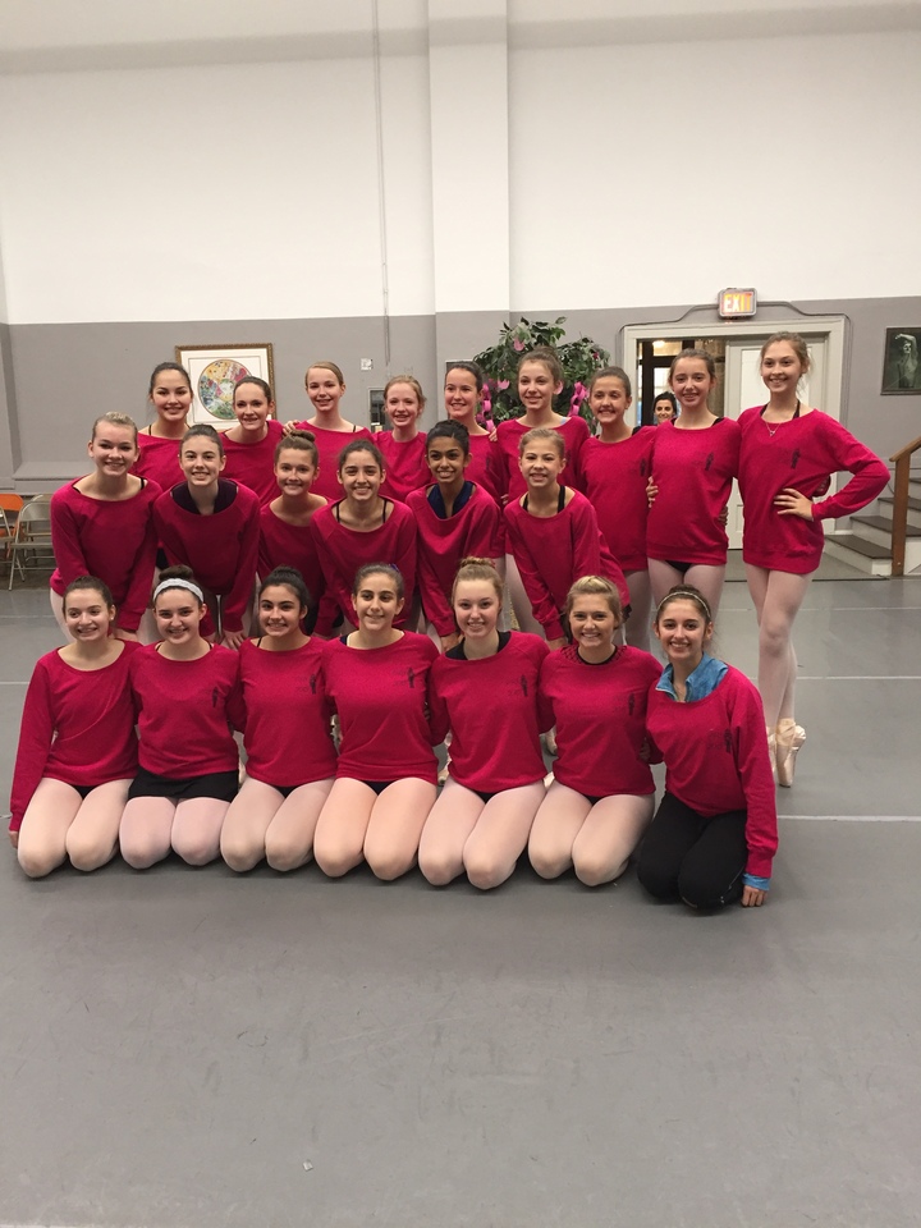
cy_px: 614
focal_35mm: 29
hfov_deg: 48.2
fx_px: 1029
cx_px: 460
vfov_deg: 61.7
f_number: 2.2
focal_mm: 4.15
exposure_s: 1/30
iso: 125
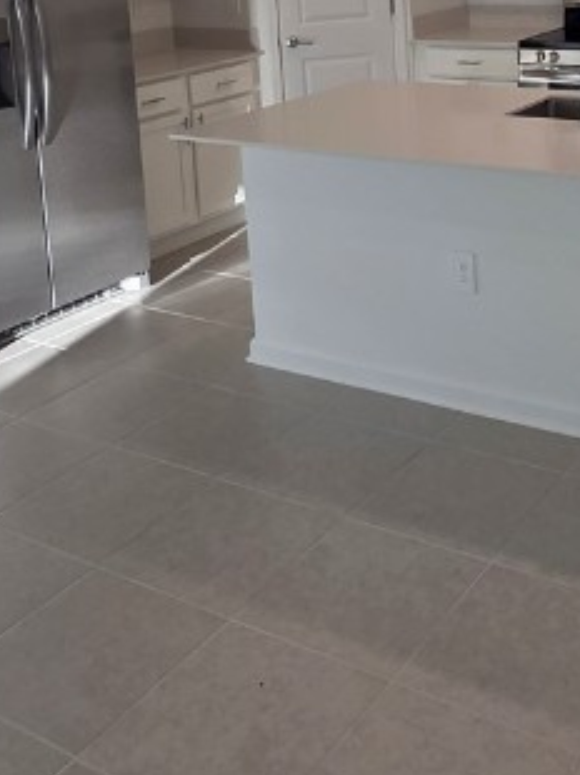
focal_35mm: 43
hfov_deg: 32.8
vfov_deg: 39.5
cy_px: 30
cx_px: 445
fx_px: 962
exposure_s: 1/120
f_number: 2.2
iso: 64
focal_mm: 2.2
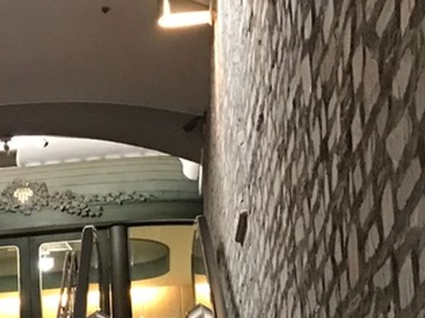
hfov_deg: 16.0
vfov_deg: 12.4
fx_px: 1399
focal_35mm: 114
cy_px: 461
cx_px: -194
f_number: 1.8
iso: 100
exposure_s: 1/7
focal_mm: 3.99
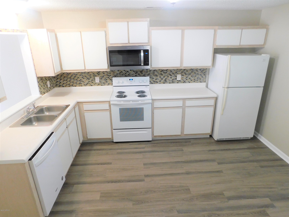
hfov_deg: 73.9
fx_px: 192
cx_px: 144
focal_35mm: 23
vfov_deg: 58.9
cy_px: 108
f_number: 3
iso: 200
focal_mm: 4
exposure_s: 1/30
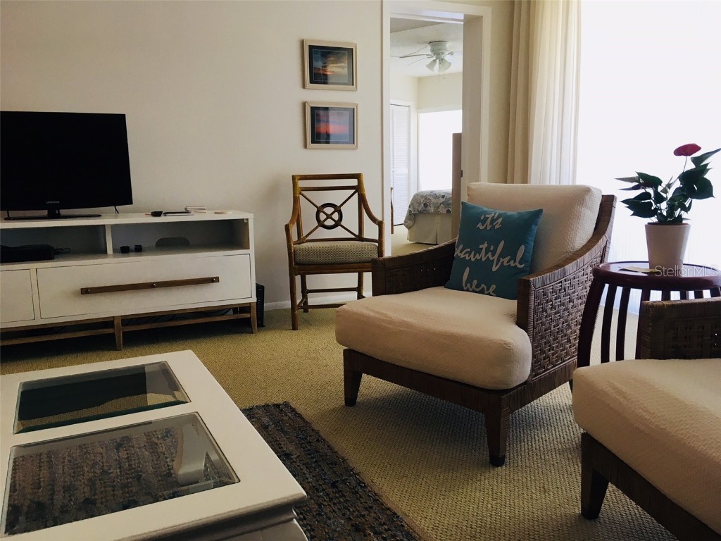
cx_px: 360
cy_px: 270
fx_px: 604
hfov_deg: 61.7
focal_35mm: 29
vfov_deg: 48.2
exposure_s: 1/30
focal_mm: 4.15
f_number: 2.2
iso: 50
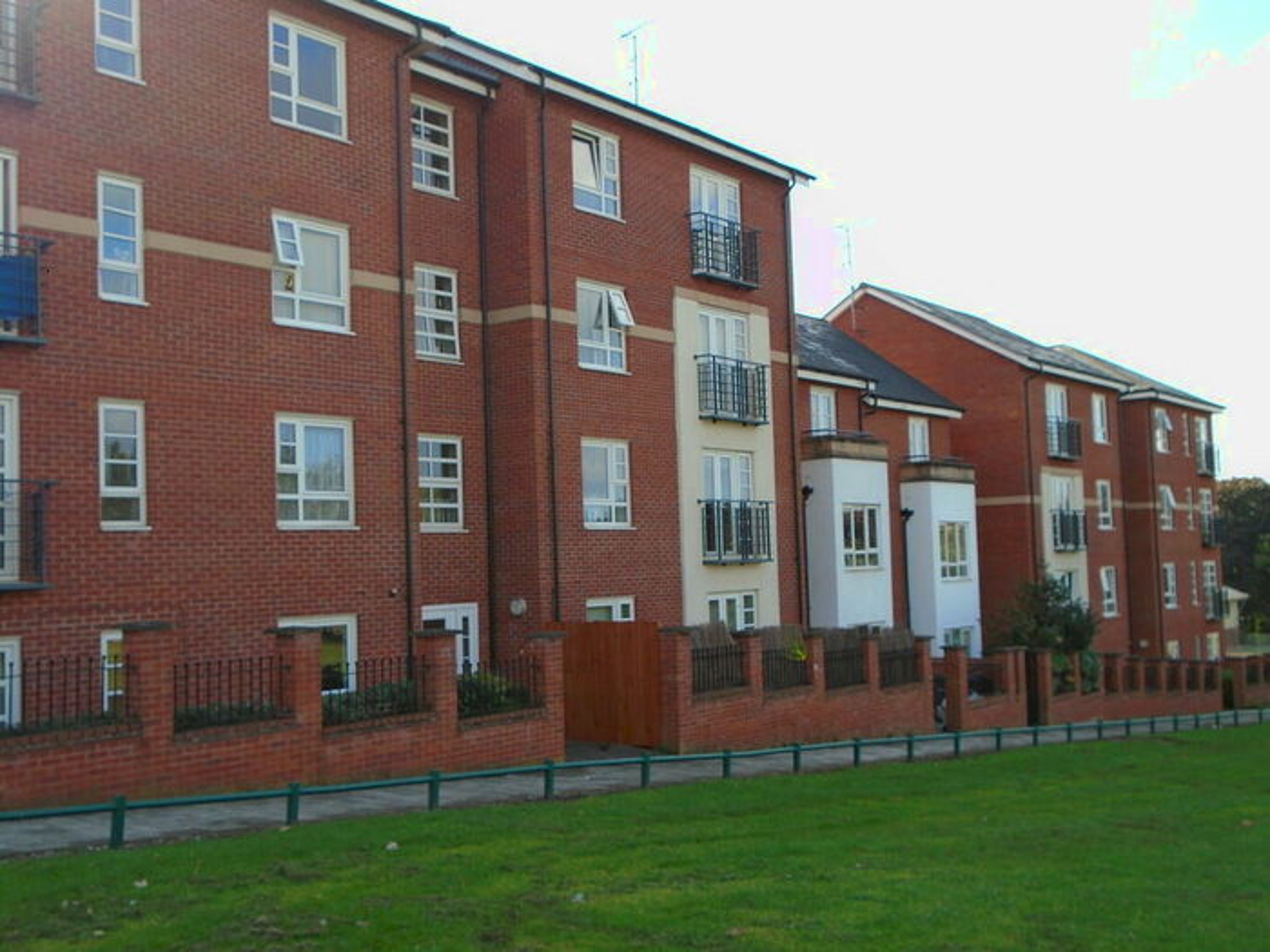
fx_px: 1321
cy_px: 476
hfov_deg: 51.4
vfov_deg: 39.7
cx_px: 635
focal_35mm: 36
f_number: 3.8
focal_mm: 6.4
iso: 100
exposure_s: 1/320
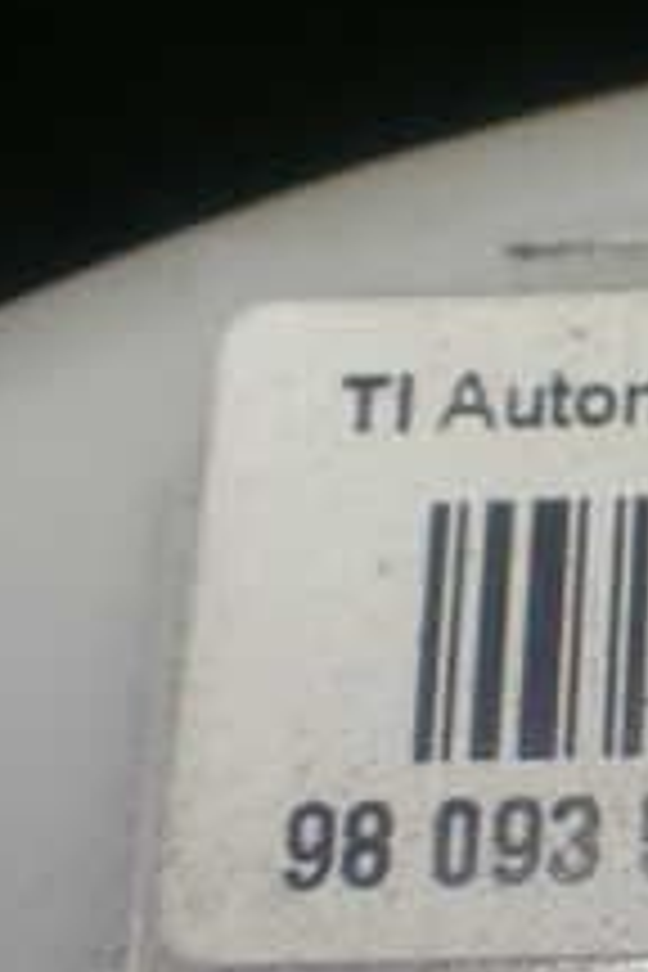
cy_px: 626
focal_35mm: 110
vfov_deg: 18.5
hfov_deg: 11.5
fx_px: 2970
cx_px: 1188
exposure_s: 1/100
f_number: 3.5
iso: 100
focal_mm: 6.83
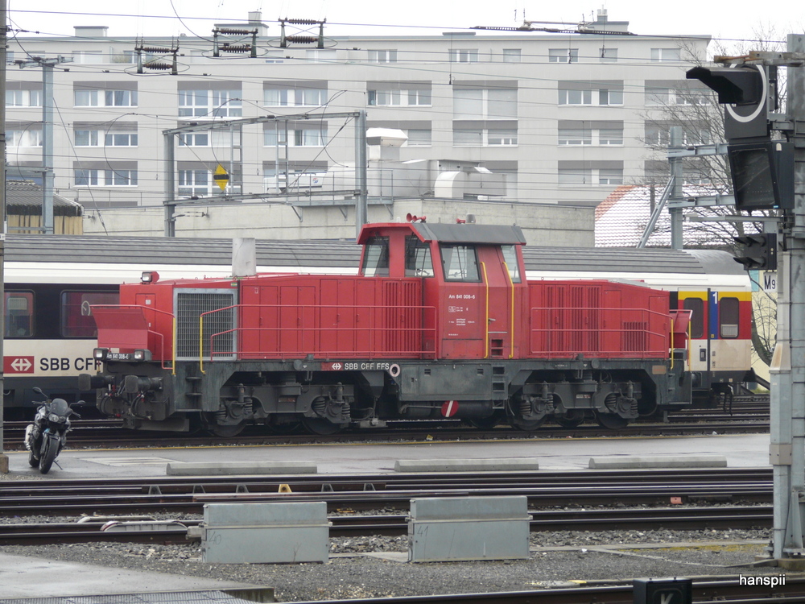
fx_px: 2930
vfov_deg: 11.8
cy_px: 302
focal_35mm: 126
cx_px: 402
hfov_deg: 15.6
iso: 100
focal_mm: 20.6
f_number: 4
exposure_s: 1/160
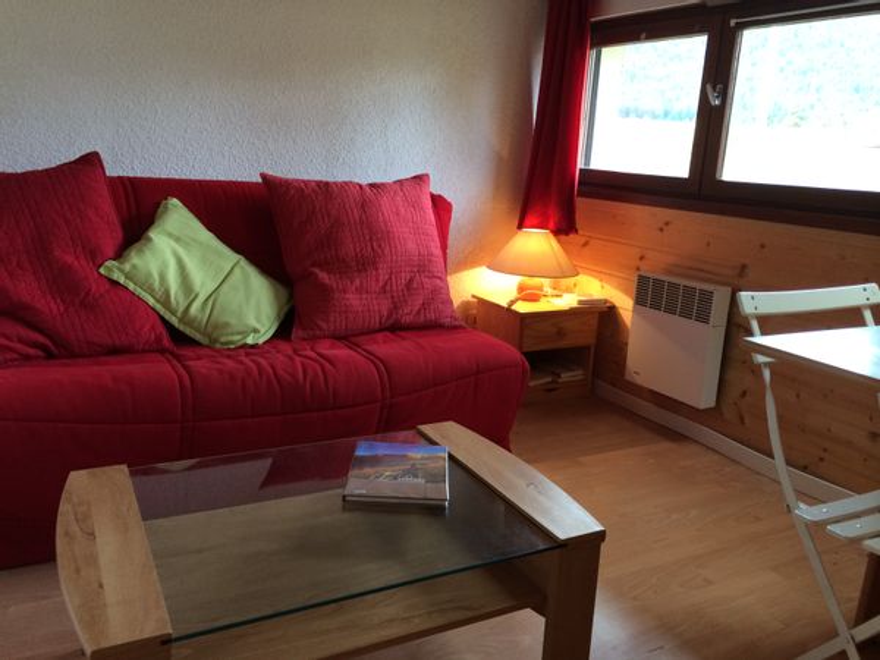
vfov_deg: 46.8
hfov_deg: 60.0
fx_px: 763
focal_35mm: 30
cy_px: 330
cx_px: 440
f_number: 2.2
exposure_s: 1/30
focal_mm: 4.12
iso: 64
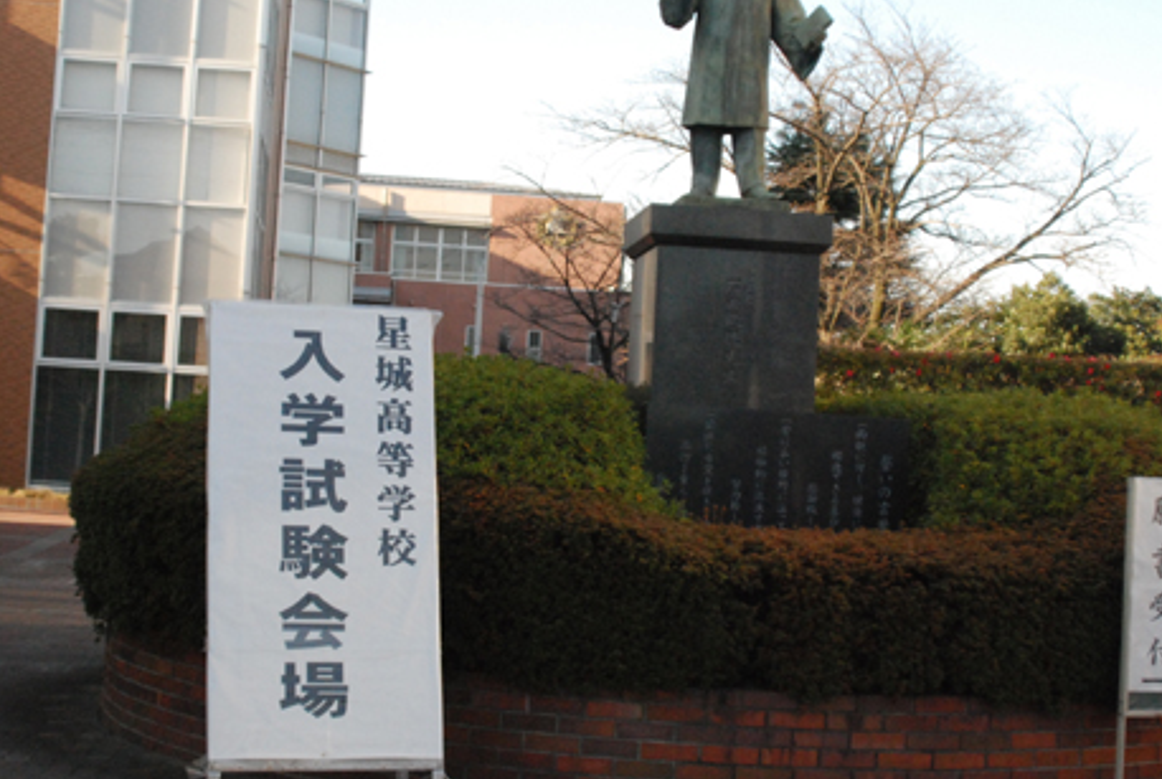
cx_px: 619
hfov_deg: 36.2
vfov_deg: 24.7
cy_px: 325
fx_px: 1778
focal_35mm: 55
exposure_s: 1/4000
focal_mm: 28
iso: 1600
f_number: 3.5
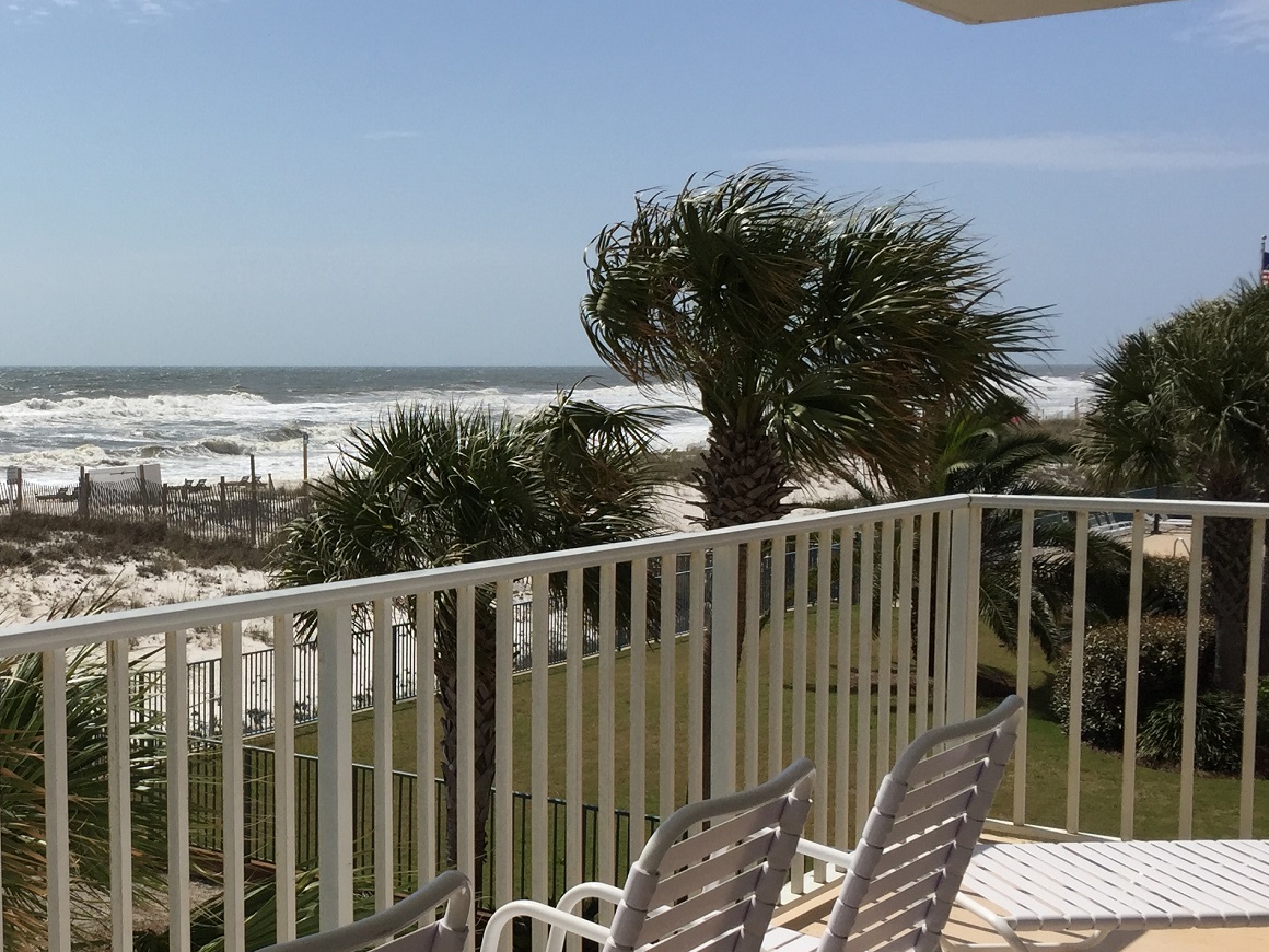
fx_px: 1833
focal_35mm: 50
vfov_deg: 29.0
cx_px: 209
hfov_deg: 36.5
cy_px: 602
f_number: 2.2
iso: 32
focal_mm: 4.15
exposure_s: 1/4950
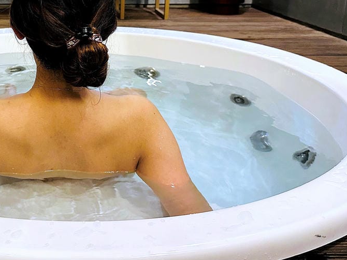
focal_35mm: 43
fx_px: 431
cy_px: 46
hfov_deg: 41.8
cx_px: 67
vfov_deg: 32.5
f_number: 1.78
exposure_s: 1/60
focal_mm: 6.86
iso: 400
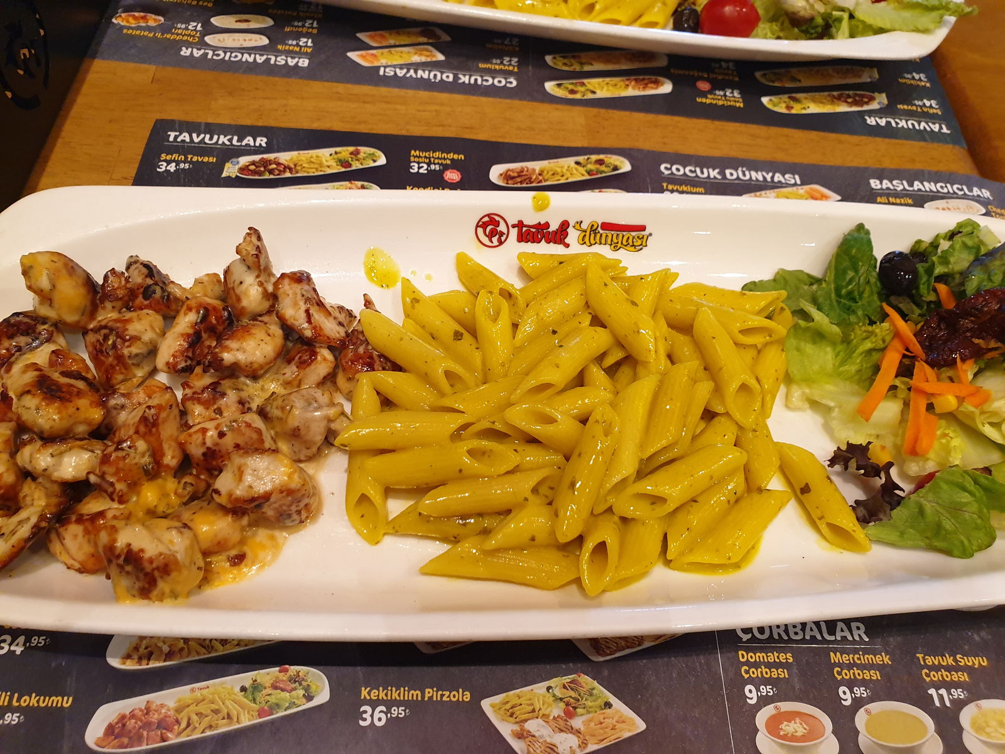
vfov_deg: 53.1
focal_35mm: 26
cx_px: 502
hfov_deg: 67.3
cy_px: 377
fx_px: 755
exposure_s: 1/50
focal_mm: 4.3
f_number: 2.4
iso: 400
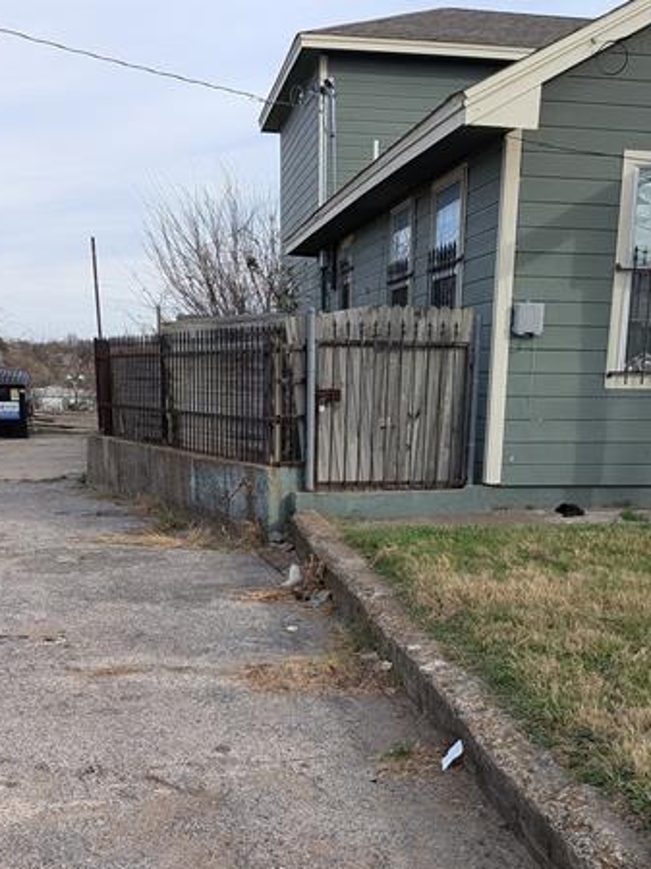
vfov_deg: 44.7
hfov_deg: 35.0
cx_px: 375
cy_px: 616
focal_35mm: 41
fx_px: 1029
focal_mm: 4.53
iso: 31
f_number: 1.7
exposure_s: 1/962
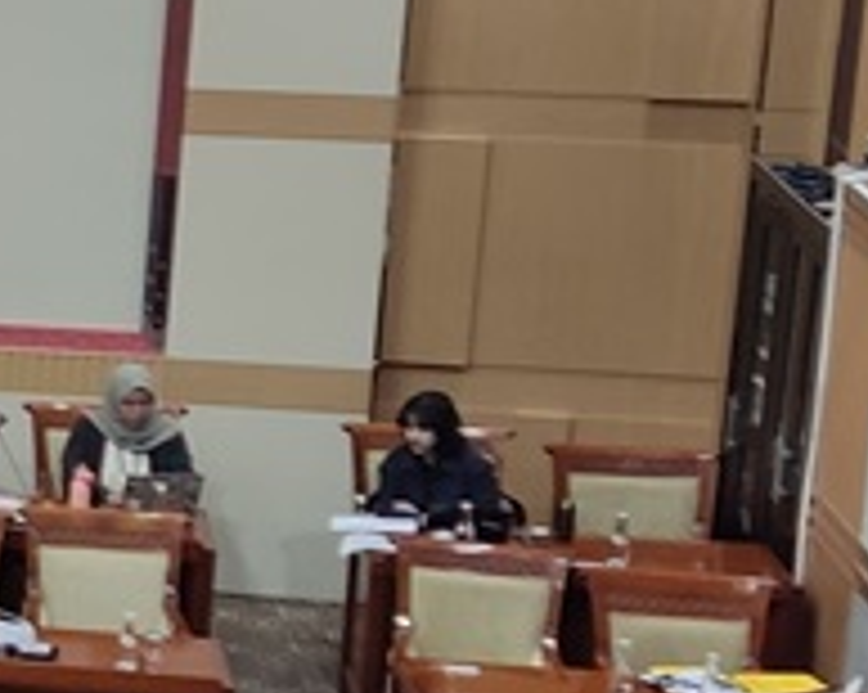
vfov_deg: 10.1
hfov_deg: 10.5
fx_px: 3901
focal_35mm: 152
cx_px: -1354
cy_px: 270
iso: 92
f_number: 1.79
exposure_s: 1/50
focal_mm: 4.71
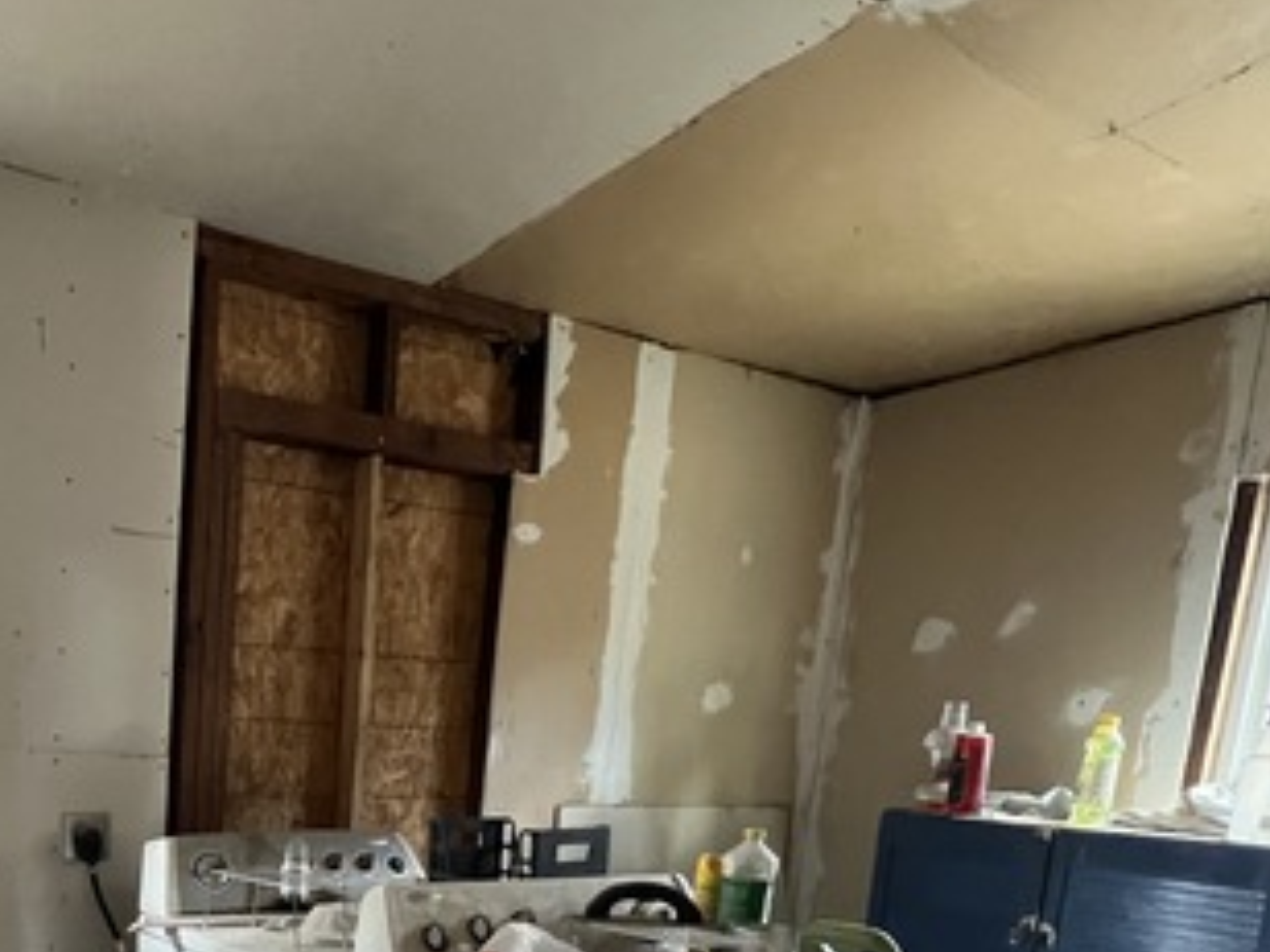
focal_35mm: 27
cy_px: 886
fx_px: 991
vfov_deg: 45.6
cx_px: 285
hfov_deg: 60.9
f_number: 1.8
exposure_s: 1/60
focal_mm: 1.57
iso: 800
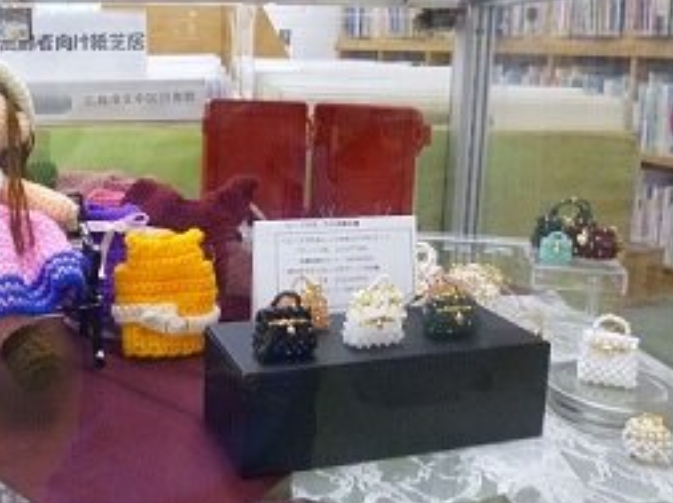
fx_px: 738
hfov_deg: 47.8
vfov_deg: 37.3
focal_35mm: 38
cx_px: 200
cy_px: 173
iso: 400
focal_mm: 4.3
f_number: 2.5
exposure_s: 1/40
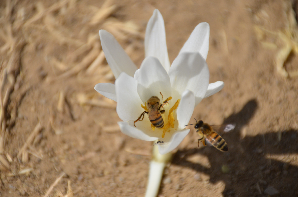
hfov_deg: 9.8
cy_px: 98
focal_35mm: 210
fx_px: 1735
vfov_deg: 6.5
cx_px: 149
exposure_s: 1/2000
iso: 250
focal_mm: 140
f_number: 5.6
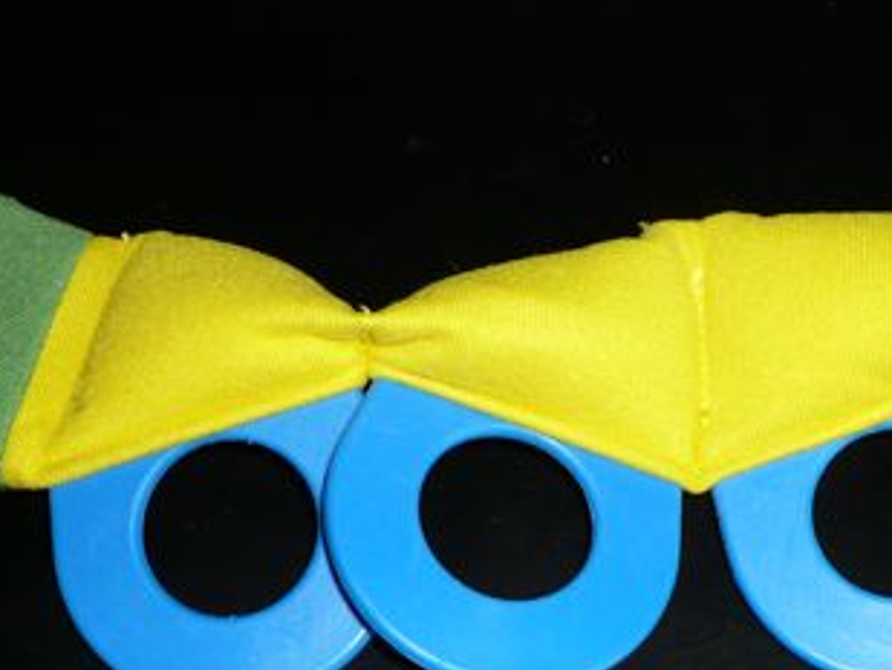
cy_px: 537
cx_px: 537
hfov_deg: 33.1
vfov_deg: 24.8
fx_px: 1495
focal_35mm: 58
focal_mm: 4.6
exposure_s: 1/30
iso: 100
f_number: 2.8
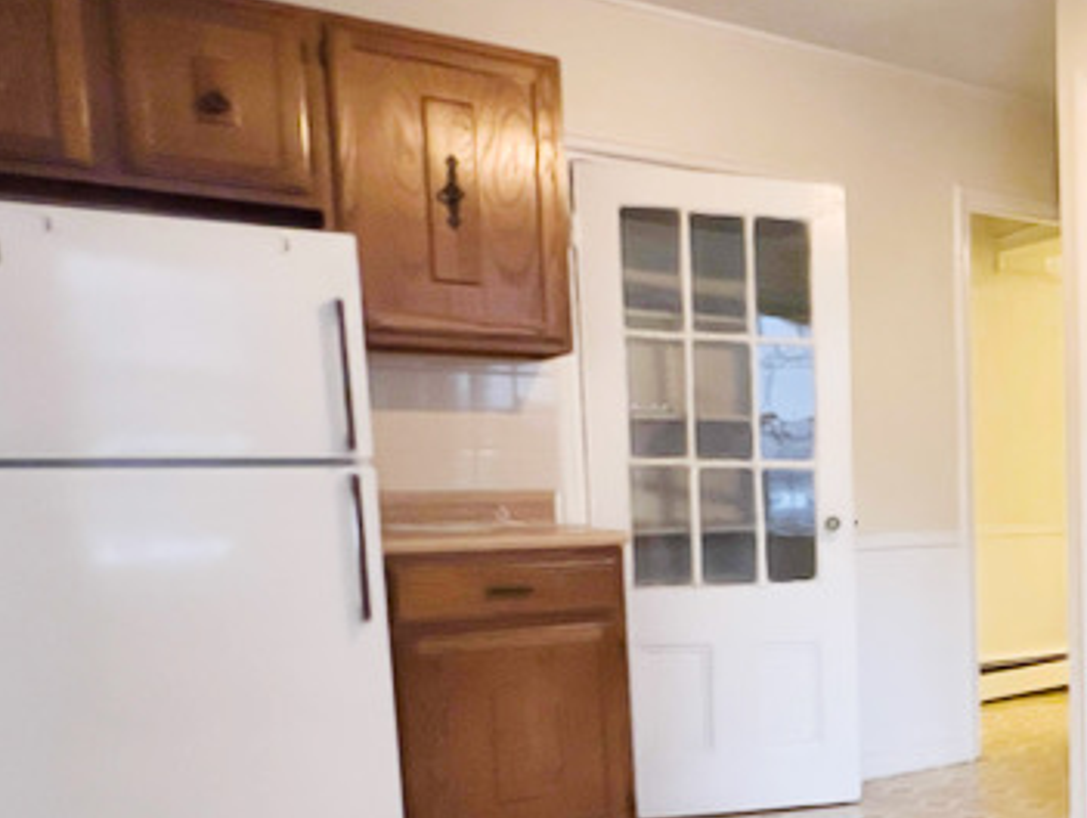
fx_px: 1163
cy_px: 595
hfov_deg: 40.4
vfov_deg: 37.9
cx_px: 1198
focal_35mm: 37
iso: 1000
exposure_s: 1/60
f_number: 1.8
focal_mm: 1.57
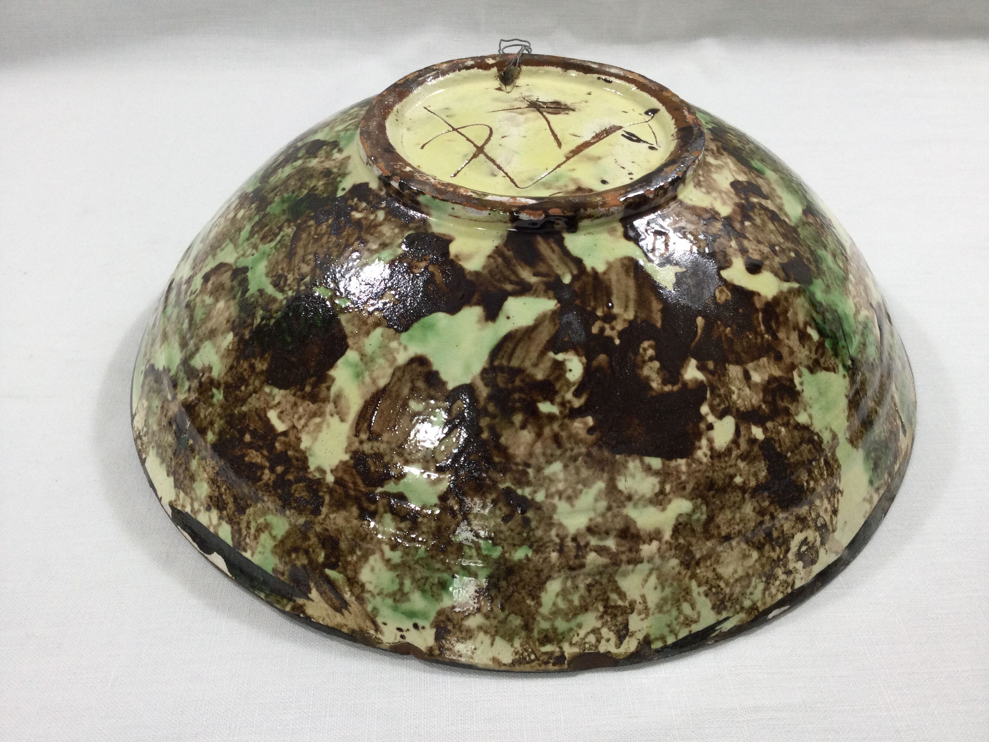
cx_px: 494
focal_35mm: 31
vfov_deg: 45.4
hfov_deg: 58.4
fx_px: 886
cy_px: 371
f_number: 2.4
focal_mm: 3.3
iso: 50
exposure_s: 1/100
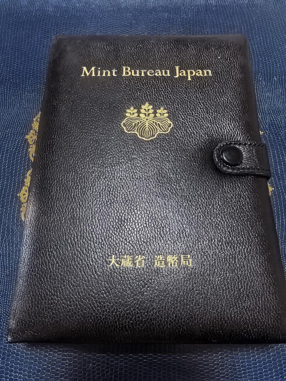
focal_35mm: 24
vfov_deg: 71.6
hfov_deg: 56.8
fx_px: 264
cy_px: 190
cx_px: 143
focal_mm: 1.68
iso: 640
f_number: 2.2
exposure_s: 1/25
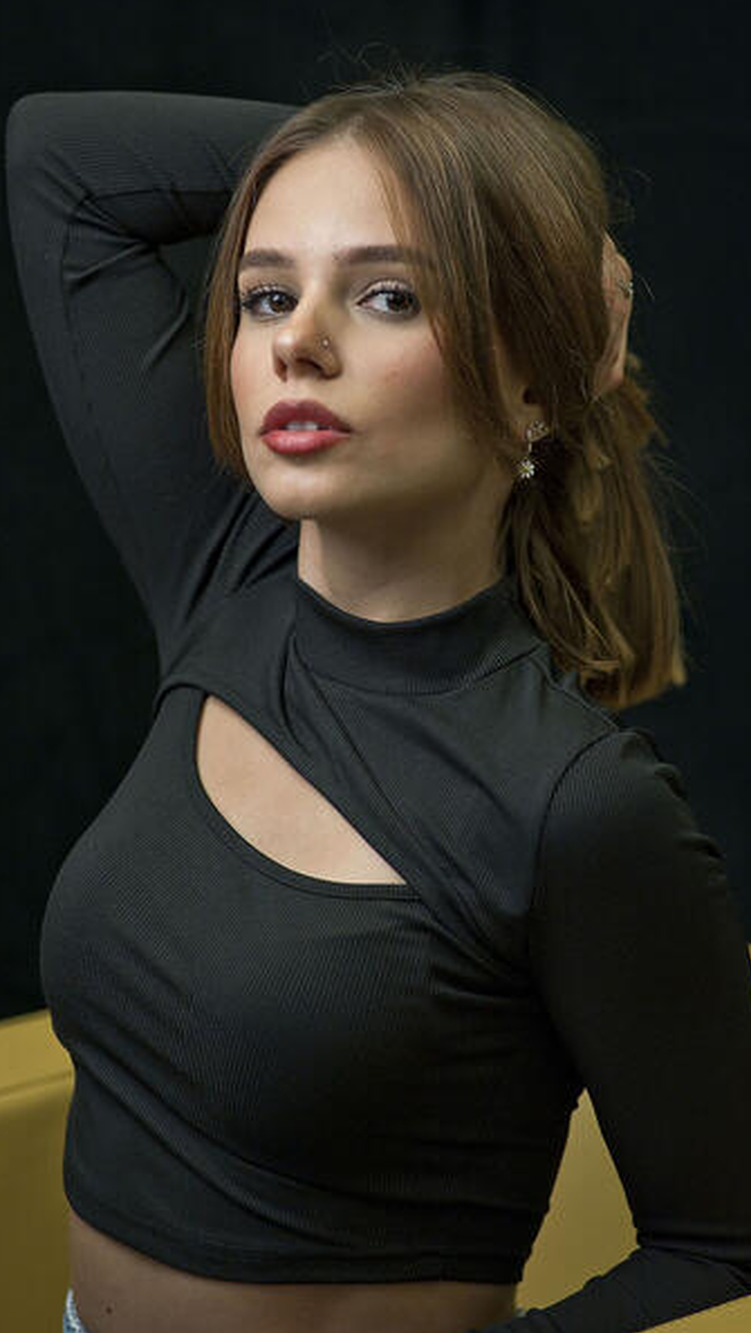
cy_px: 663
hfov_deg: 6.4
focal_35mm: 190
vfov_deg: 11.3
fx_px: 6722
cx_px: 350
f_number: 4
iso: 1000
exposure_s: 1/125
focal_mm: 180
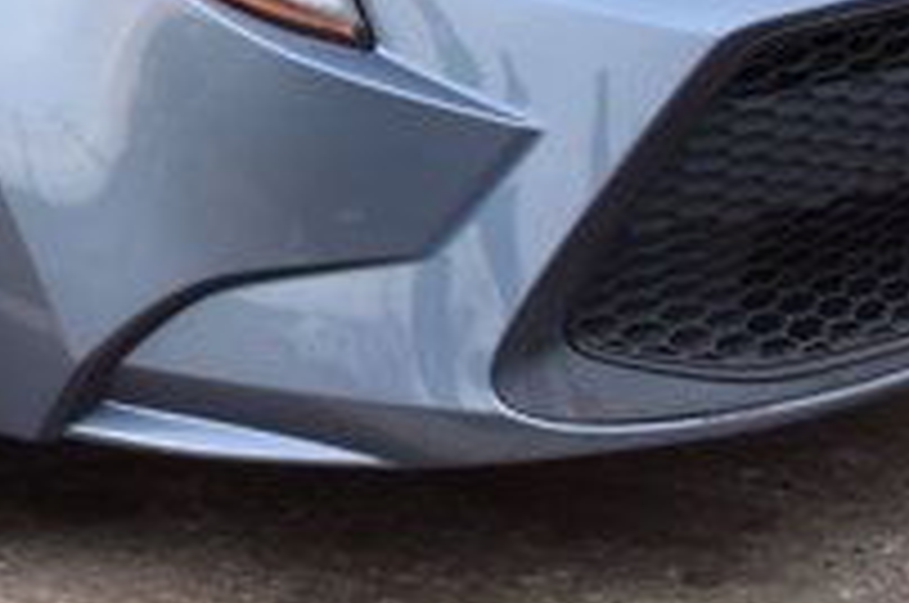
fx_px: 4803
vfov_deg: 6.8
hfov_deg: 9.6
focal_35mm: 191
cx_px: -1233
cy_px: -814
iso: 400
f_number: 9
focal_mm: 25
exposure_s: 1/160
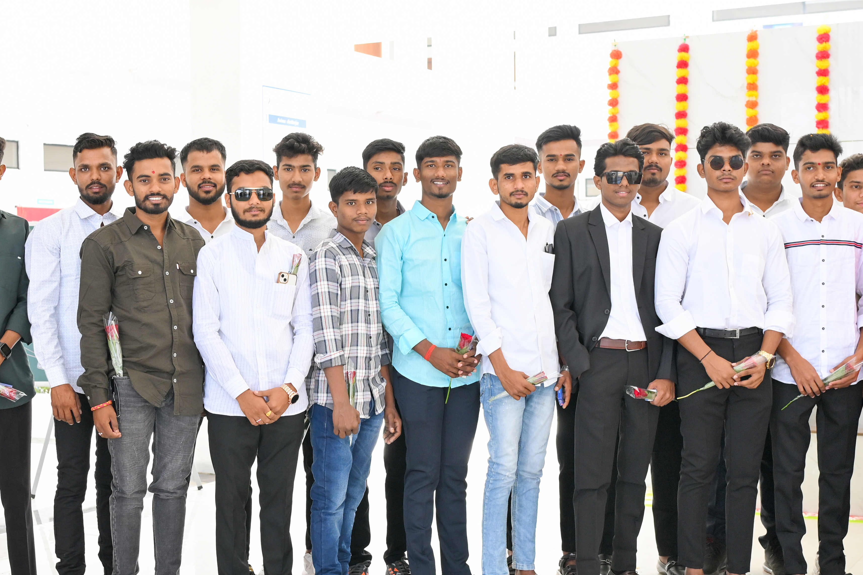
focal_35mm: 61
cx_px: 328
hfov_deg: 32.7
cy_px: 290
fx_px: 1462
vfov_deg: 22.3
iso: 500
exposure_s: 1/200
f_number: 4
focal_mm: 35
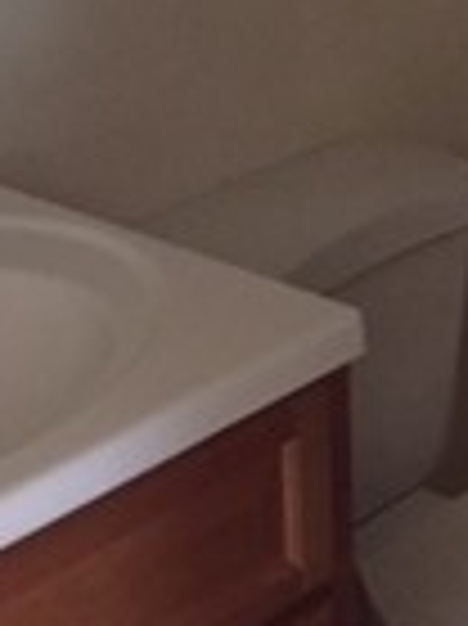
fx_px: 1805
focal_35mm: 100
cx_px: 328
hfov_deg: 14.7
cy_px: 122
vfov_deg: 19.4
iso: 800
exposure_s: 1/15
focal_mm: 4.15
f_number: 2.2
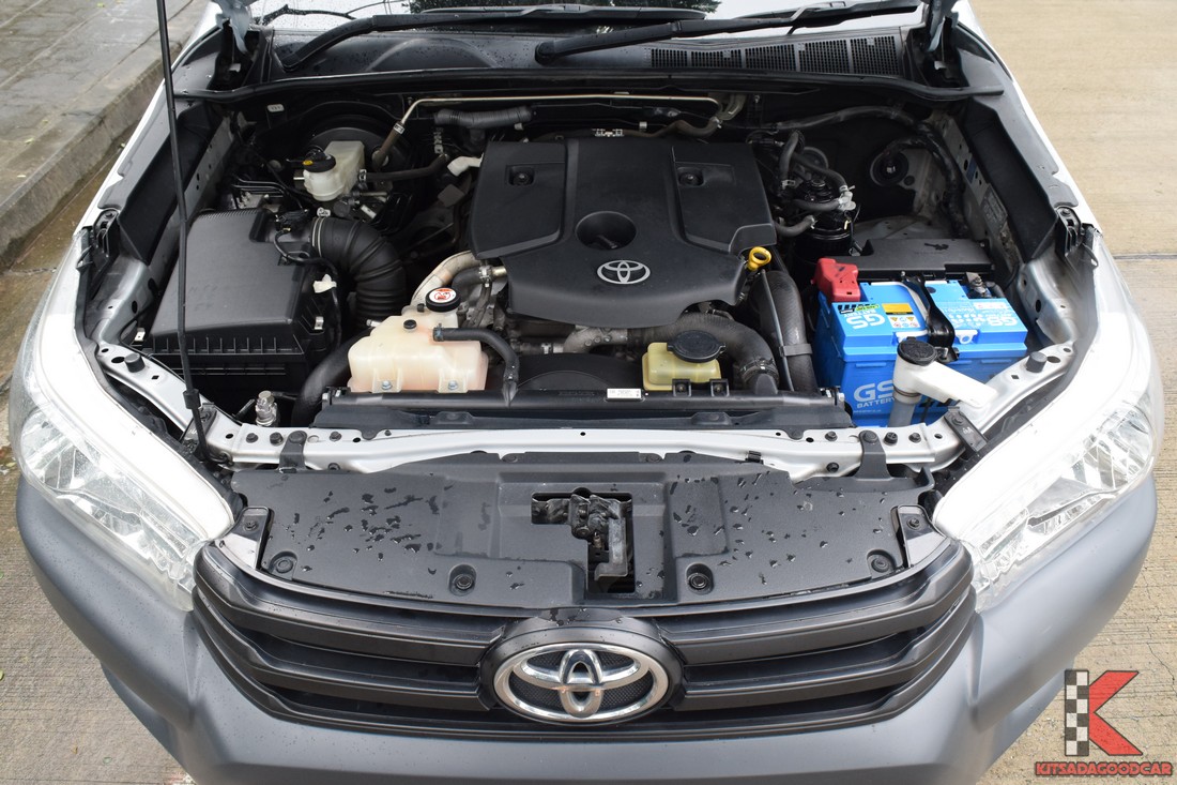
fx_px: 883
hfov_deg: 67.4
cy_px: 392
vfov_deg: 47.9
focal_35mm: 27
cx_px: 588
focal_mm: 18
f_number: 9
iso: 1250
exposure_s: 1/320
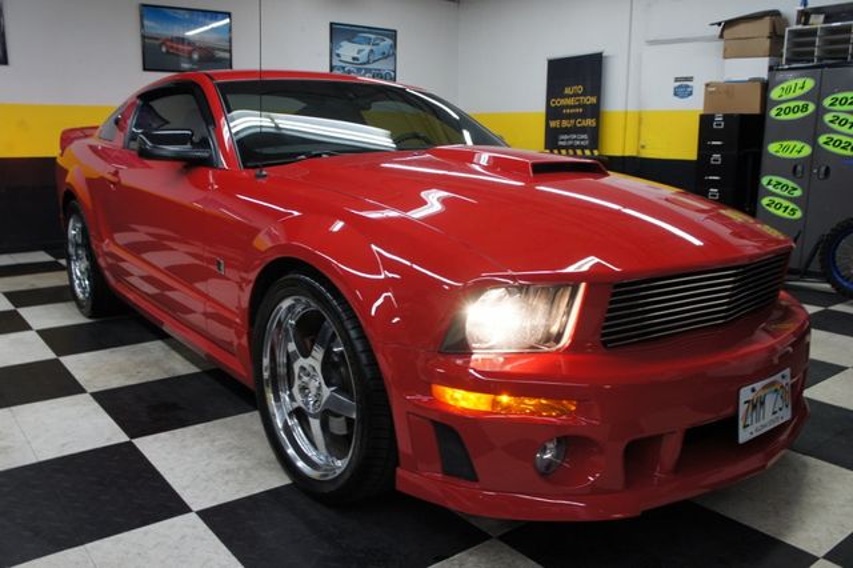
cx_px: 426
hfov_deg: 64.6
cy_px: 284
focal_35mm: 28
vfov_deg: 45.6
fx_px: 675
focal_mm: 19
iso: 200
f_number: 4
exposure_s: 1/30
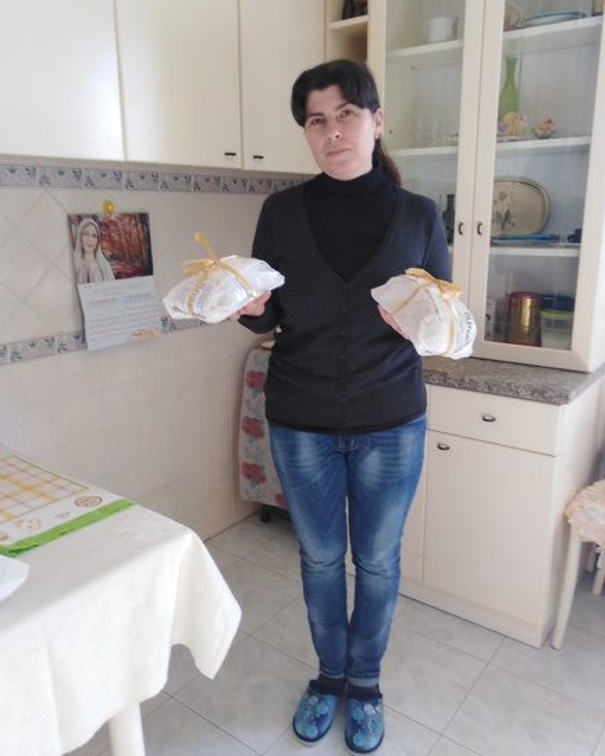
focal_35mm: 28
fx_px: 627
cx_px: 300
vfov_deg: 62.2
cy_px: 375
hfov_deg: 51.5
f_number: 2.2
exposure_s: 1/30
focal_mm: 3.46
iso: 177
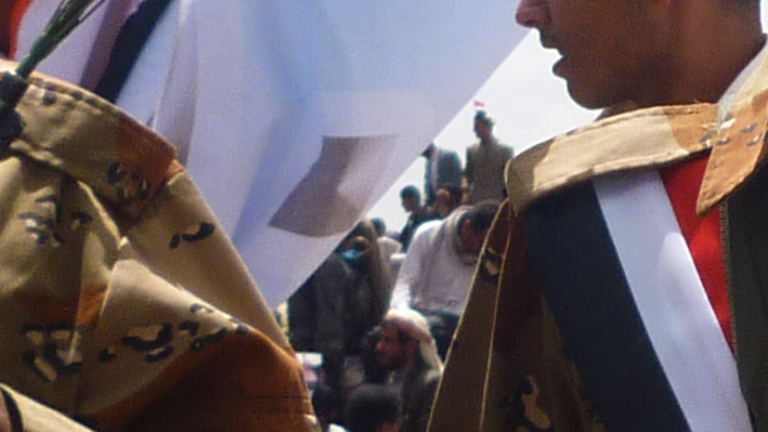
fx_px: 3768
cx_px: 981
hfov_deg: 11.4
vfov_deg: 6.6
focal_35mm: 185
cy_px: 134
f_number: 8
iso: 80
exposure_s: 1/200
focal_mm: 5.5
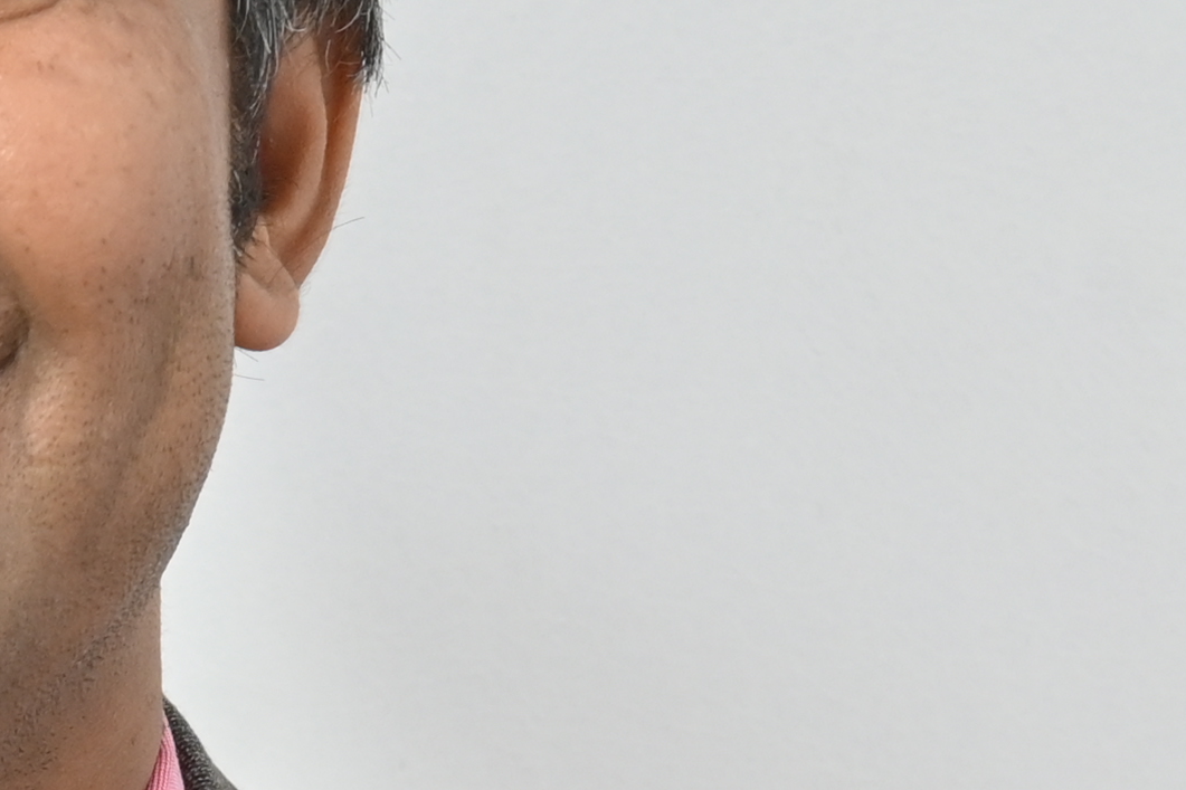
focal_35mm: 528
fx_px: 17378
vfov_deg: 2.6
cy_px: 972
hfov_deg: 3.9
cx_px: -293
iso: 640
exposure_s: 1/20
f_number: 7.1
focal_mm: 67
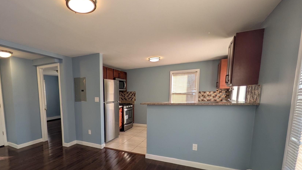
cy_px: 113
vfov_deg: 57.1
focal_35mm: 19
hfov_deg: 87.9
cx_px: 114
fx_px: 152
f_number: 2.2
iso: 55
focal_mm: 1.83
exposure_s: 1/140
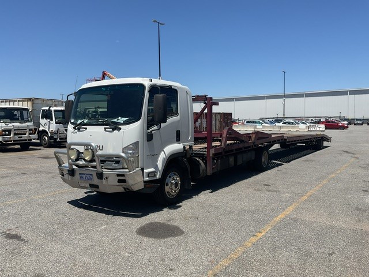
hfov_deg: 61.7
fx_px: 309
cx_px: 184
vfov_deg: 48.2
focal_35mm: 29
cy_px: 138
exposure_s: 1/2801
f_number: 1.8
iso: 16
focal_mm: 3
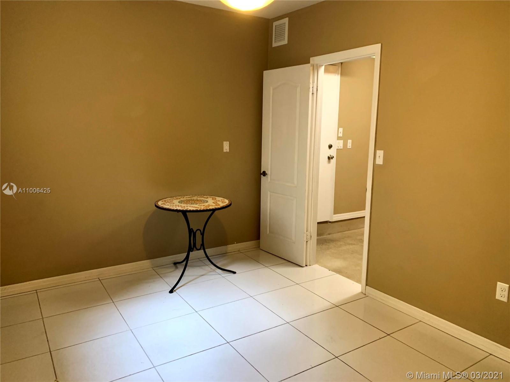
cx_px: 255
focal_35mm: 26
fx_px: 383
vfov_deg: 53.1
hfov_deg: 67.3
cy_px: 191
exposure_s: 1/60
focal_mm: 4.25
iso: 200
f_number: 1.8
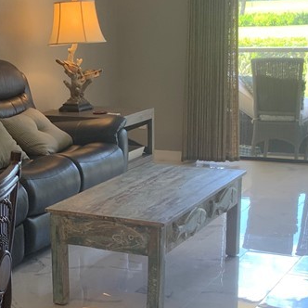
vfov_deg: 21.7
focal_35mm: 79
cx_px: 68
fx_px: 795
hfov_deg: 21.7
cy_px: 234
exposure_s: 1/60
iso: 40
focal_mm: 3
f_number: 1.8
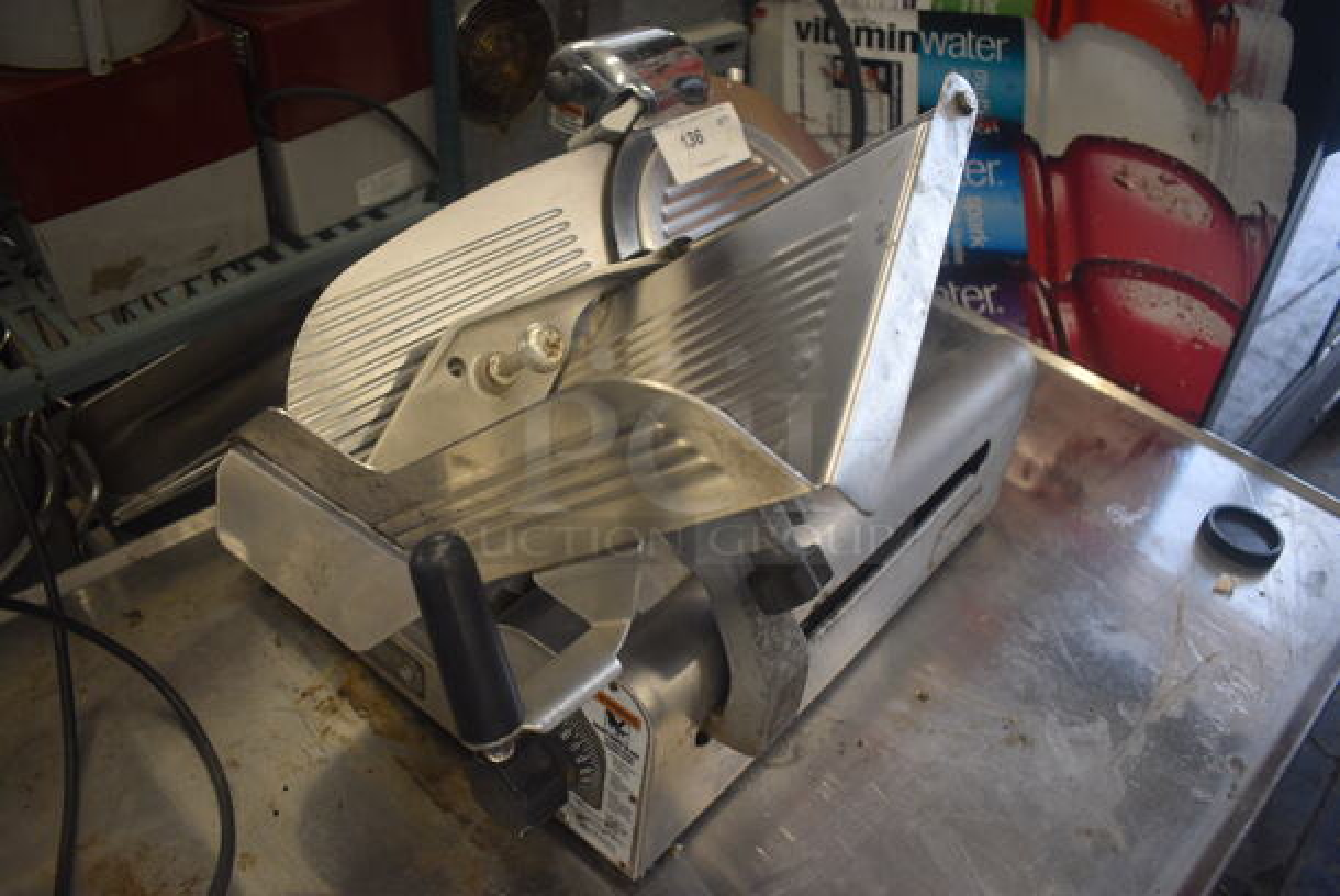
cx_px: 670
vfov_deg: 43.7
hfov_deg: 61.9
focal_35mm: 30
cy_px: 448
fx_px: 1118
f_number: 3.5
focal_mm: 20
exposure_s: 1/200
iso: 800
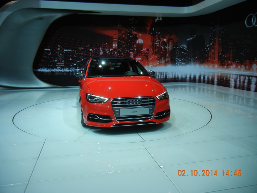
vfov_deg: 46.8
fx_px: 223
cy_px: 96
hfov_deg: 60.0
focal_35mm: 30
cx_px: 128
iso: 160
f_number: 3.5
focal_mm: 5.4
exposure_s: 1/97.2
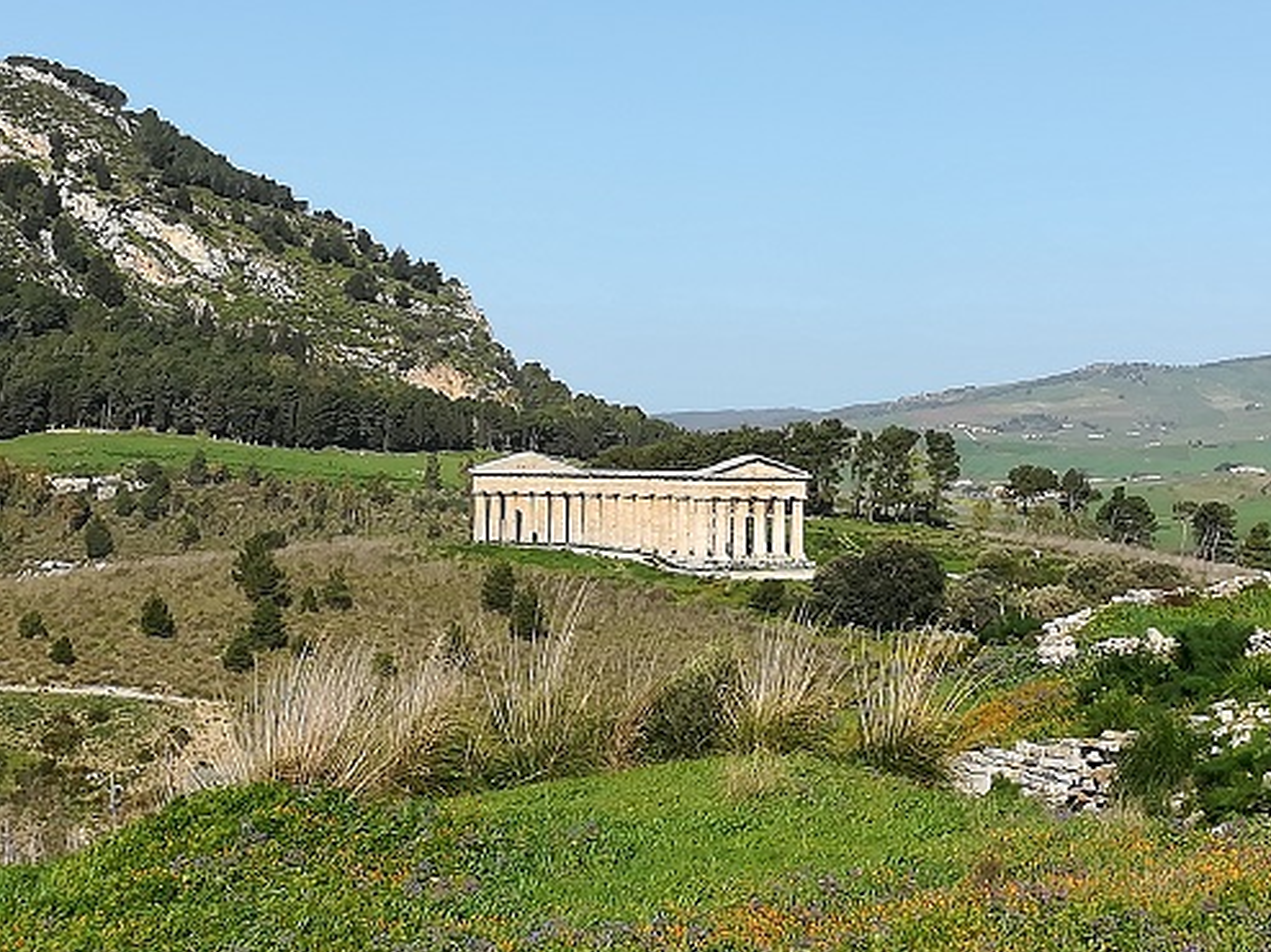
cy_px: 477
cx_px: 641
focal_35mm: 79
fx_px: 2899
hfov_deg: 24.7
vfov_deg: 18.6
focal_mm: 3.83
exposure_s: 1/1276
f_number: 2.2
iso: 50
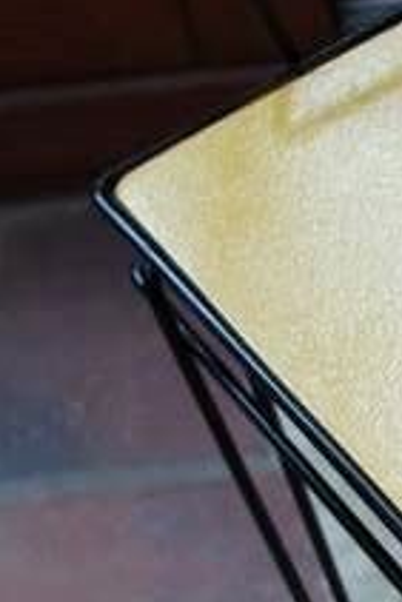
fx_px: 3010
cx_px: 907
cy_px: 653
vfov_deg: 11.3
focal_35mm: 180
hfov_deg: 7.2
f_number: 3.5
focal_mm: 22
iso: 200
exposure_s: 1/50
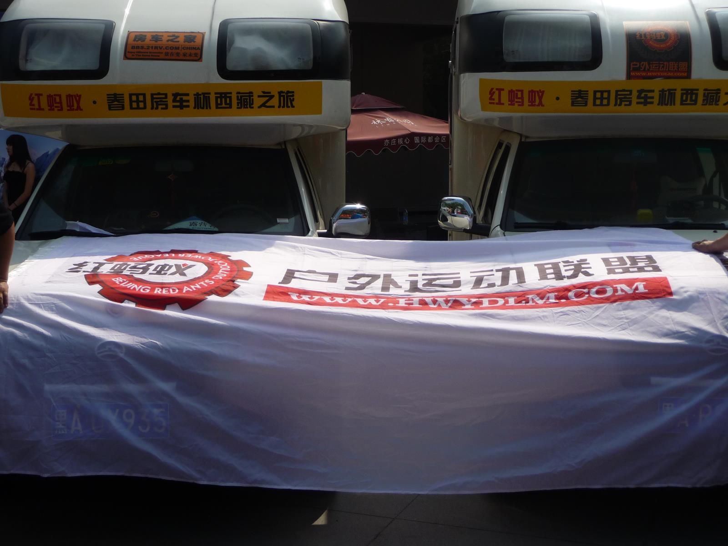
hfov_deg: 39.7
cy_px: 273
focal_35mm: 48
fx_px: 1009
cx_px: 364
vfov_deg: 30.3
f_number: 4.2
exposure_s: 1/1000
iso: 100
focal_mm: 8
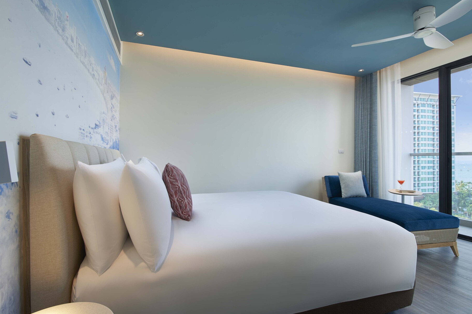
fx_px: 223
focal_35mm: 17
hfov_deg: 93.3
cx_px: 237
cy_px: 156
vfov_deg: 70.4
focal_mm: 16
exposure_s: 1/4
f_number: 10
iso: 50
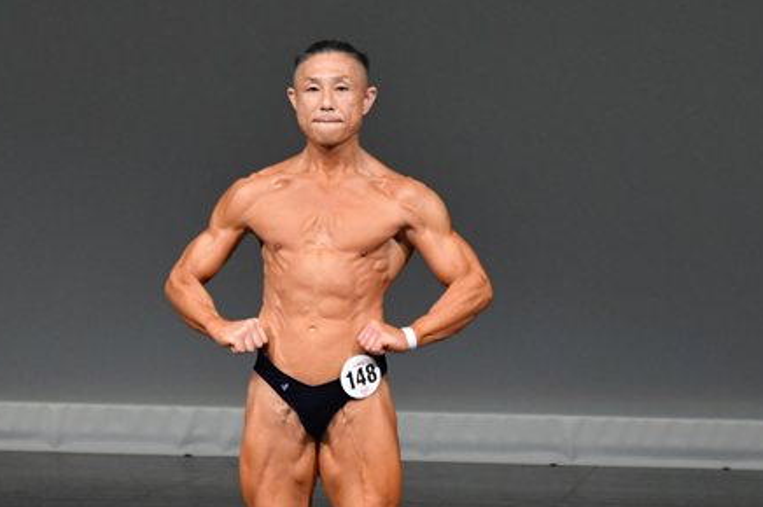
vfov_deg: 2.2
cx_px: 318
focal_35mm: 613
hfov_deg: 3.4
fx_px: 12982
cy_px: 416
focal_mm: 230
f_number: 5.6
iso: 4000
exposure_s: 1/400
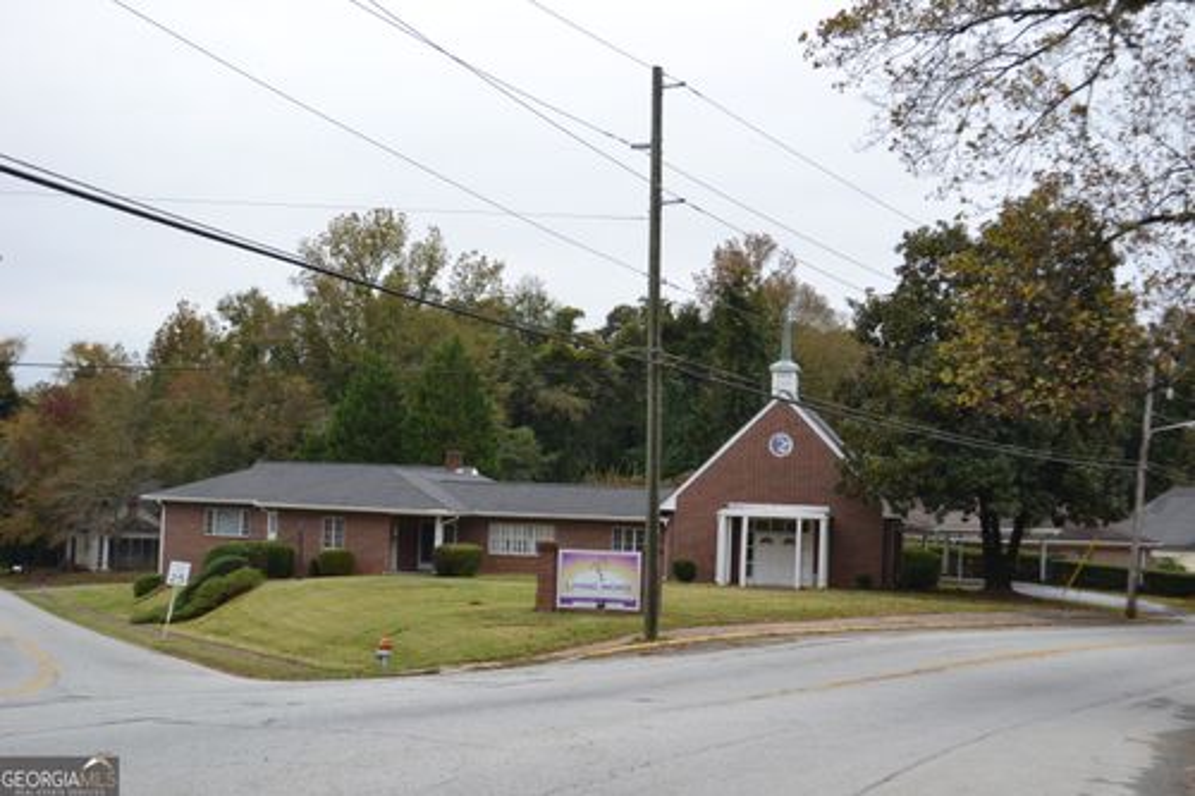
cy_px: 398
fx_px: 1891
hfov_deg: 35.1
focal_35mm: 57
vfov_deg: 23.8
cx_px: 598
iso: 100
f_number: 5.6
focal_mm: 38
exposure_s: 1/125
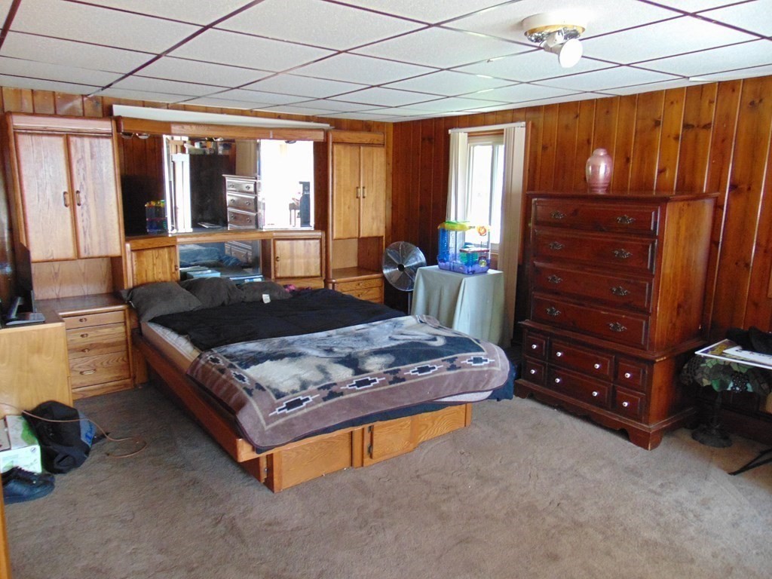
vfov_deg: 54.9
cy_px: 290
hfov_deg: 69.4
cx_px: 386
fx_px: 558
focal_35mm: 25
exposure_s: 1/30
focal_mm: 4.5
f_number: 3
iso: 400
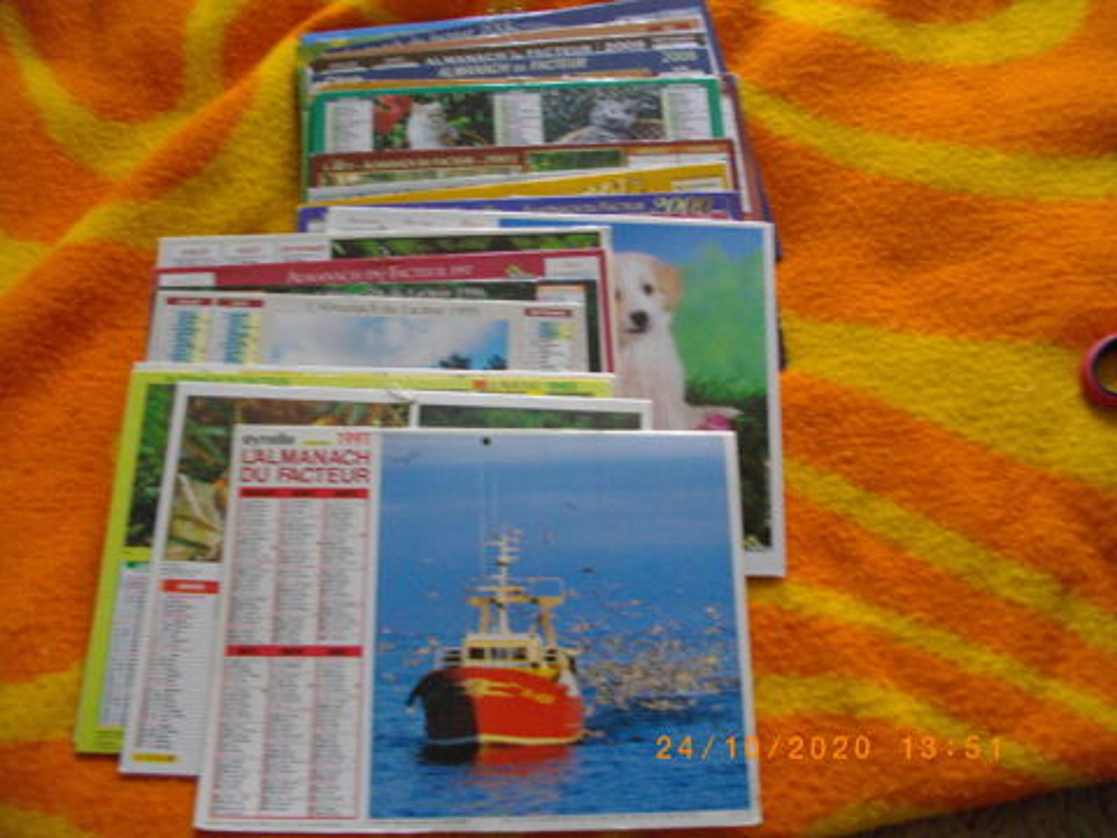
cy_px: 419
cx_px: 558
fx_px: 1033
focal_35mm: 32
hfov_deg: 56.8
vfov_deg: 44.2
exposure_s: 1/50
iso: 347
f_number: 2.9
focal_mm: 5.7
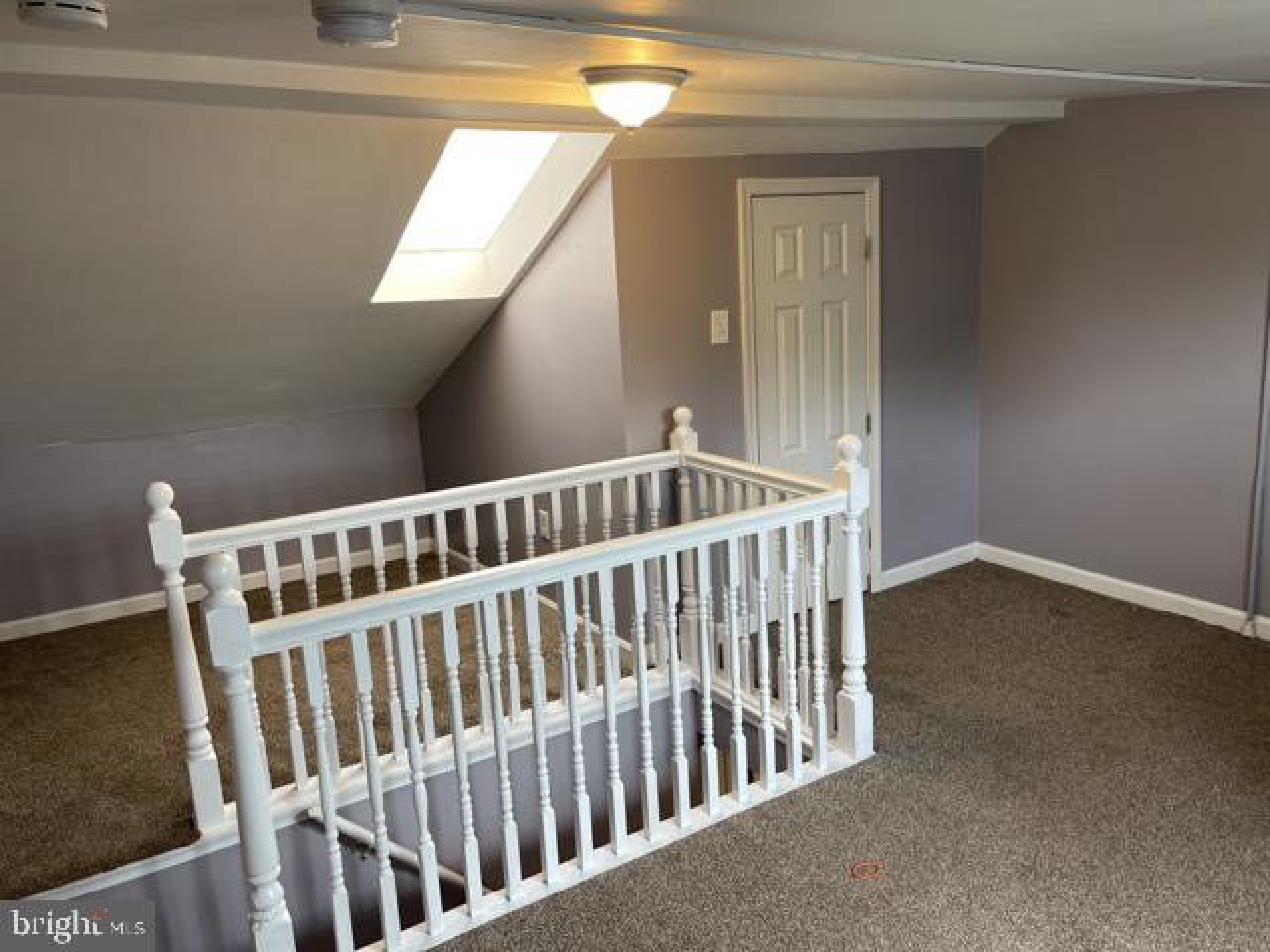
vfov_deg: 53.1
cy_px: 476
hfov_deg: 67.3
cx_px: 635
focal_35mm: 26
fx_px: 954
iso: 80
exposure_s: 1/60
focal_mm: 5.1
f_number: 1.6
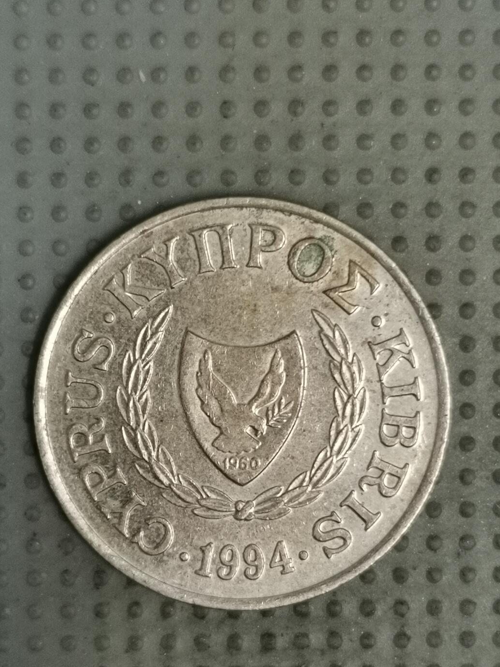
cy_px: 410
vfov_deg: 28.5
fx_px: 1310
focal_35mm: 68
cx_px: 226
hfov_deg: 21.6
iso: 320
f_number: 1.8
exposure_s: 1/30
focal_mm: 4.75
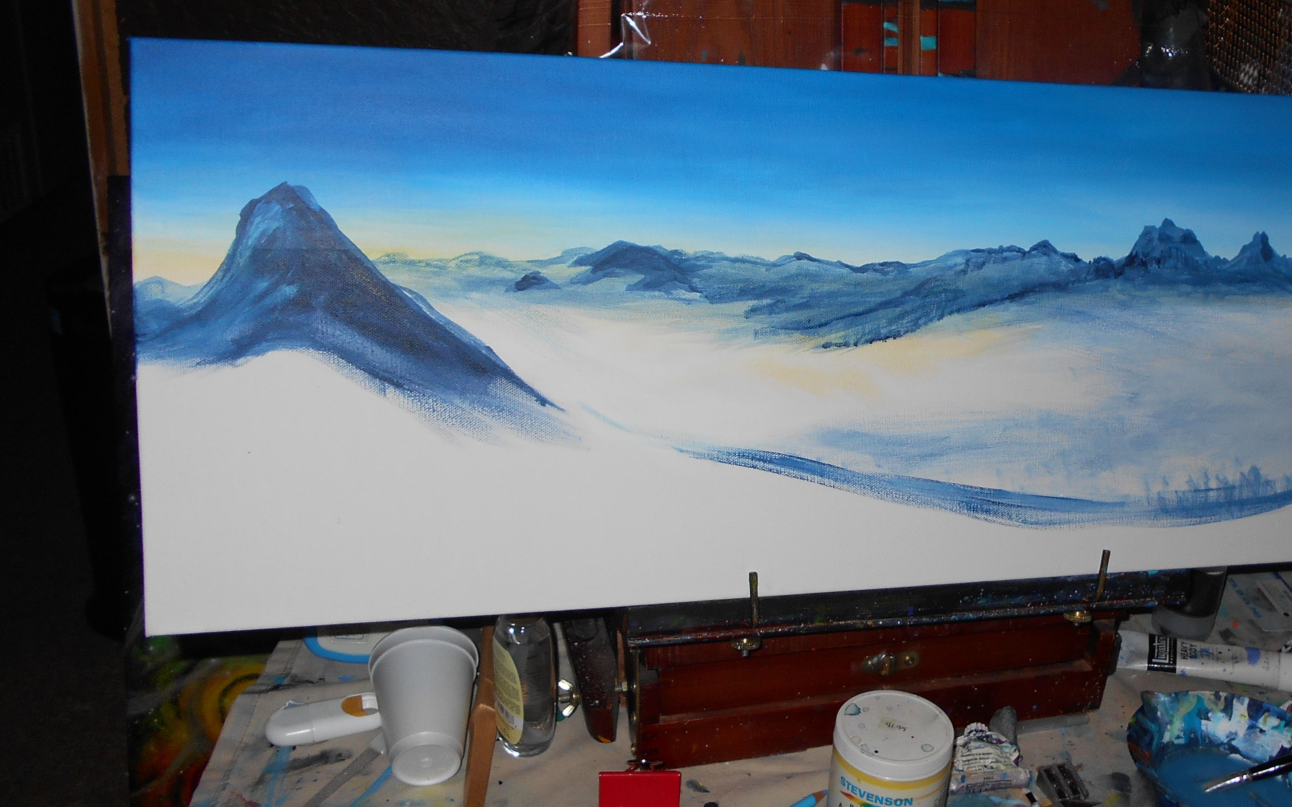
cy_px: 381
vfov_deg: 34.4
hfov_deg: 52.4
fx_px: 1303
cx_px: 770
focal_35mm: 37
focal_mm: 4.6
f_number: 3.2
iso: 80
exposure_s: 1/25
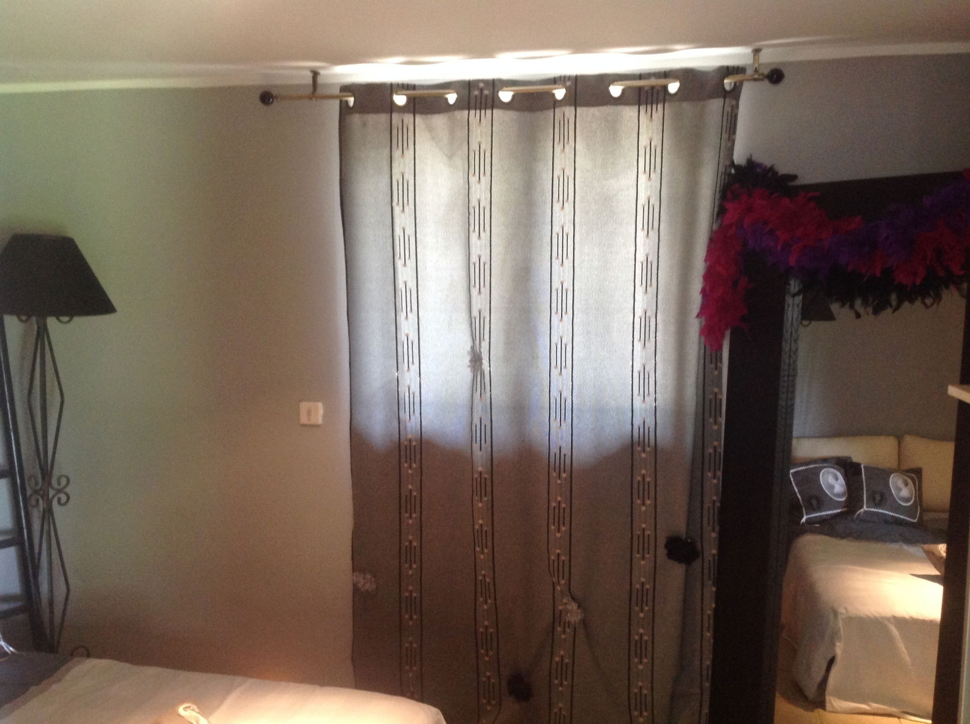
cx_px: 485
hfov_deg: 52.7
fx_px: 979
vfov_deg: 40.6
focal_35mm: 35
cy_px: 362
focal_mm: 4.28
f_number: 2.4
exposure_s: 1/15
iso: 200
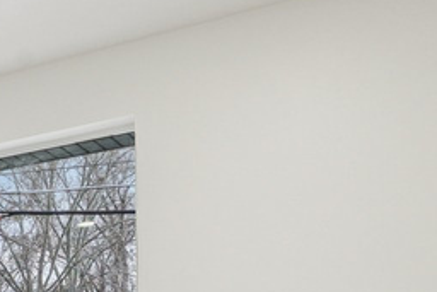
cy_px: 394
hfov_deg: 24.8
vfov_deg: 19.4
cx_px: -203
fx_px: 777
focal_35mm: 64
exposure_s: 1/30
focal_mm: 16
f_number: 8
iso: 400
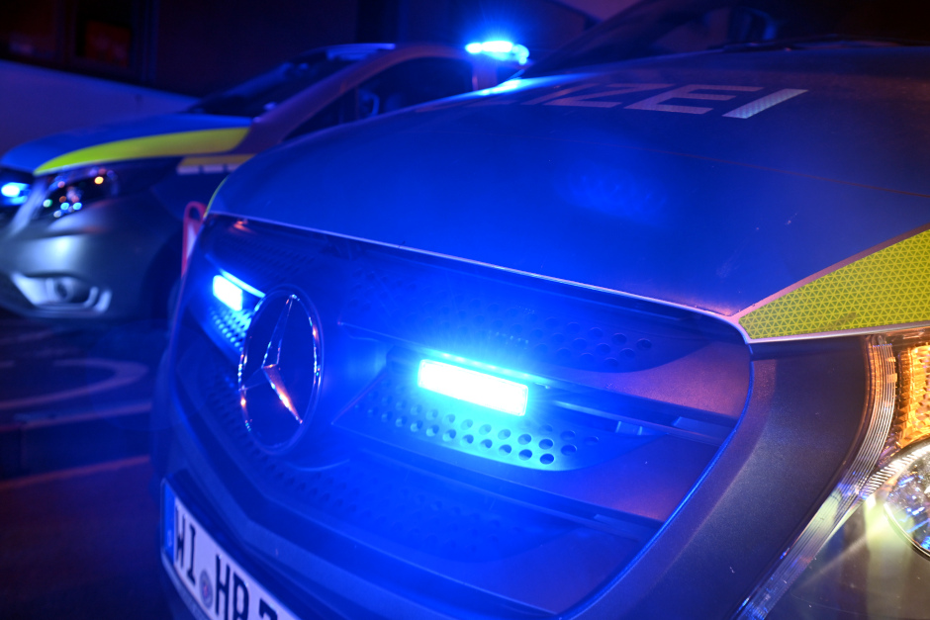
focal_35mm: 24
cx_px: 465
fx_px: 620
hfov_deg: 73.7
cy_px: 310
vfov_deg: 53.2
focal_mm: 24
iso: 320
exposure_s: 1/15
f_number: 6.3
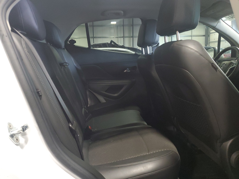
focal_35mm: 26
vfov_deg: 53.1
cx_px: 120
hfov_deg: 67.3
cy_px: 90
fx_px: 180
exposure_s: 1/40
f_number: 1.5
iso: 299
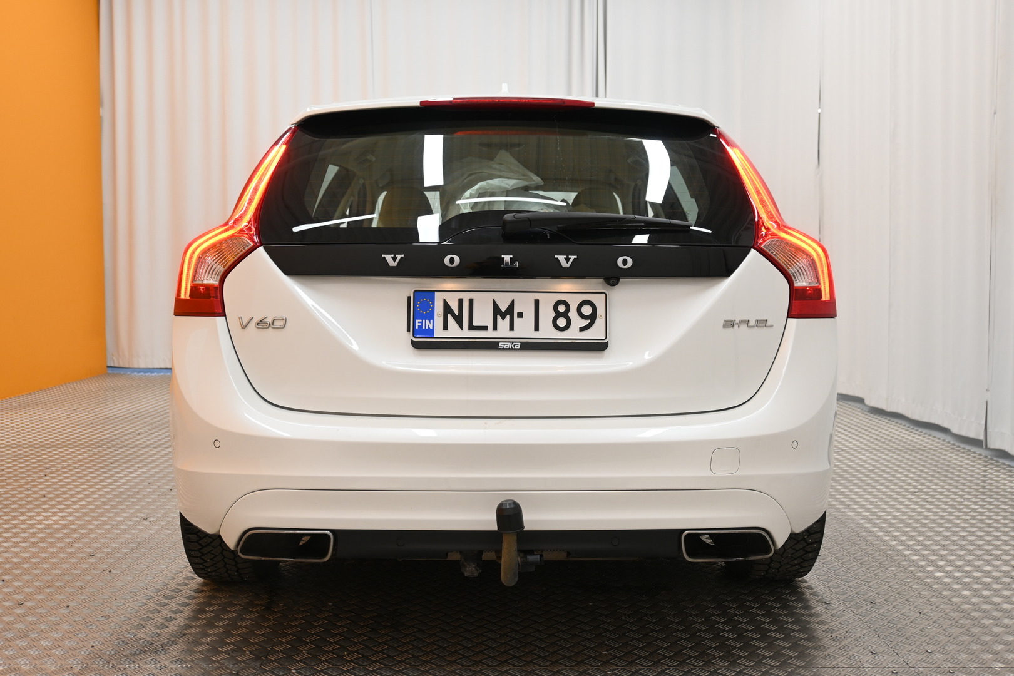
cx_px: 507
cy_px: 338
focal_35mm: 36
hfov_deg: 53.1
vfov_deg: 36.9
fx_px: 1014
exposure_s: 1/40
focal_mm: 24
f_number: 4.2
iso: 250
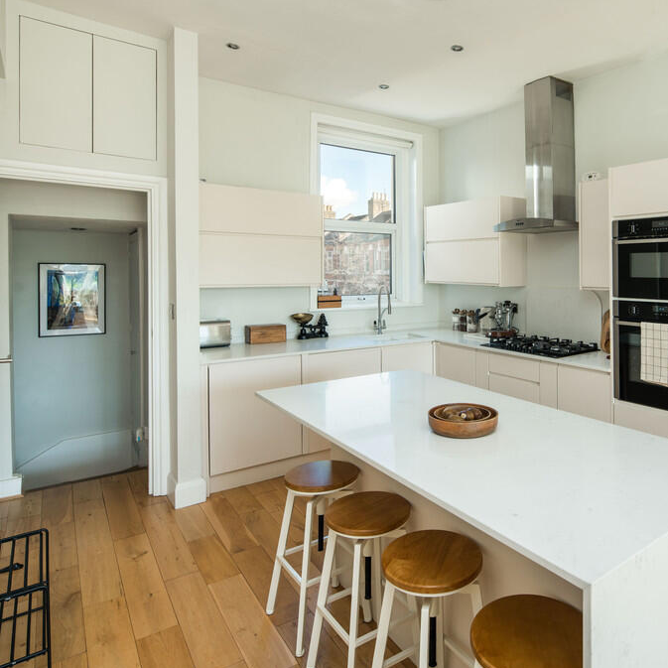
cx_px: 468
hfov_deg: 66.8
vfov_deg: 69.6
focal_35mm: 22
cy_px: 337
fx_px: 480
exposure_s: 1/20
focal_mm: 17
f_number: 8
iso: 250
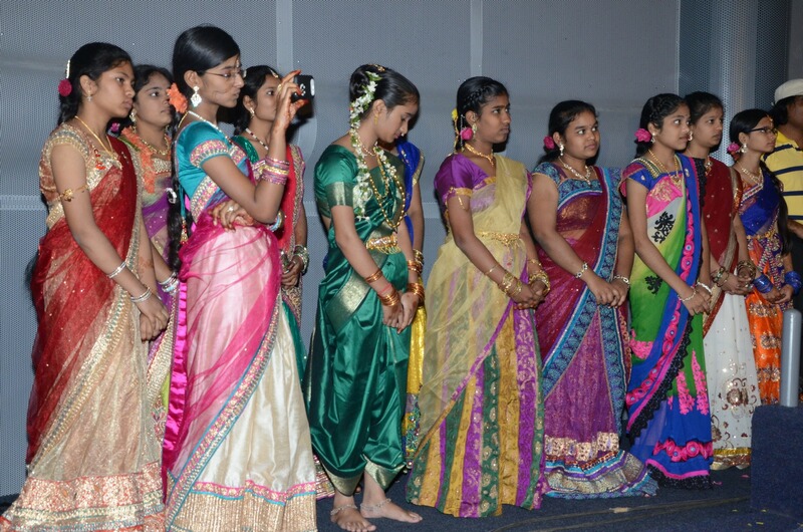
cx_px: 402
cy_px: 266
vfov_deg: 23.7
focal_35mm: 57
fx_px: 1269
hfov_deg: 35.1
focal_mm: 38
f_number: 8
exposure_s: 1/60
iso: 1250
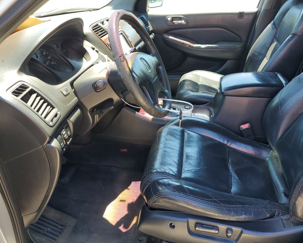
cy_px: 118
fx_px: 251
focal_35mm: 28
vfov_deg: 51.5
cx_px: 163
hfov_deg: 62.1
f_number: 1.5
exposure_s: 1/169
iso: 50
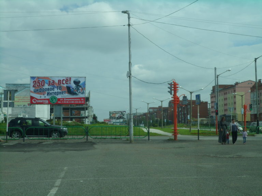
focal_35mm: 60
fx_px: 454
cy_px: 98
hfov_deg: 32.2
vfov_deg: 24.4
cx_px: 131
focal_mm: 11.2
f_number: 5.2
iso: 80
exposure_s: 1/750
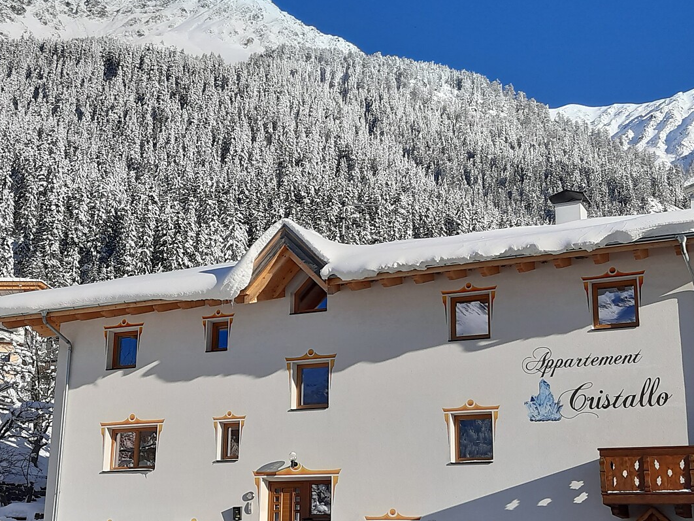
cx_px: 223
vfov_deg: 30.9
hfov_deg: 39.9
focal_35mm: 47
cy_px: 269
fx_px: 942
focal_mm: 3.92
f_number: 1.7
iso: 40
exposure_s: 1/3378
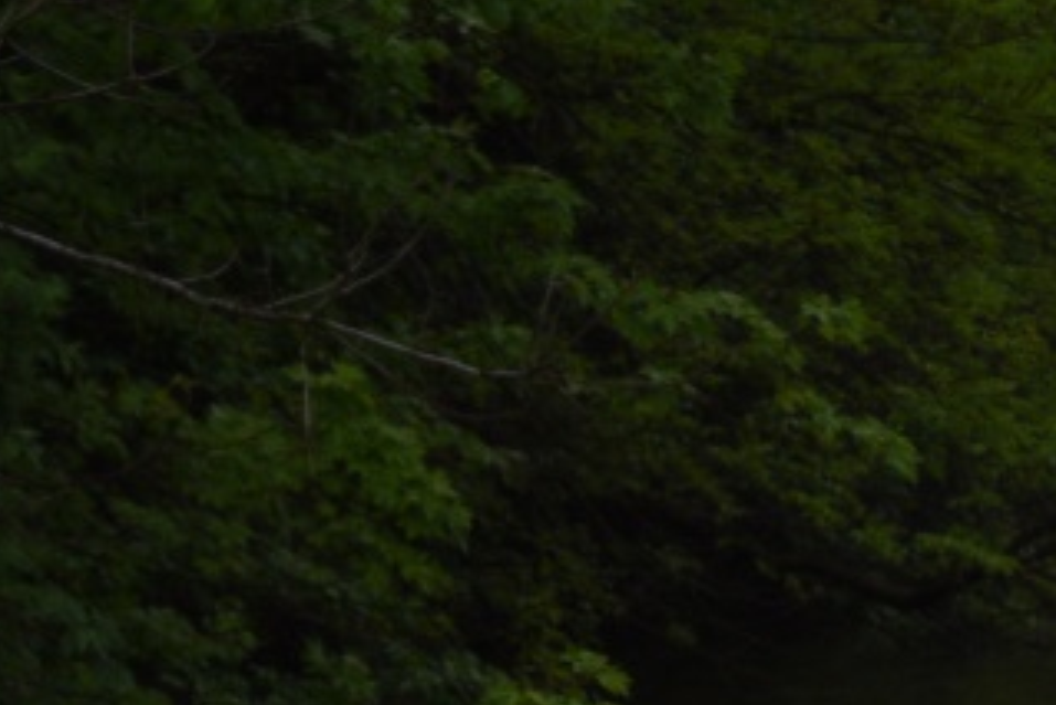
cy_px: 1764
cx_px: 1778
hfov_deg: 4.8
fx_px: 12530
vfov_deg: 3.2
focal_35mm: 427
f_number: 14
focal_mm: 85
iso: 400
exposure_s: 1/125
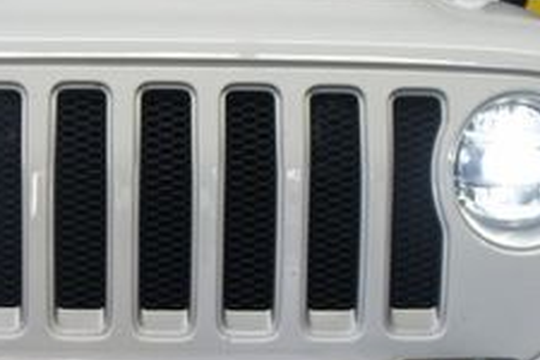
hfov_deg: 22.6
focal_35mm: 89
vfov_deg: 15.2
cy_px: 290
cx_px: 139
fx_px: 1341
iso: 200
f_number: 4
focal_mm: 21
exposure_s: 1/40
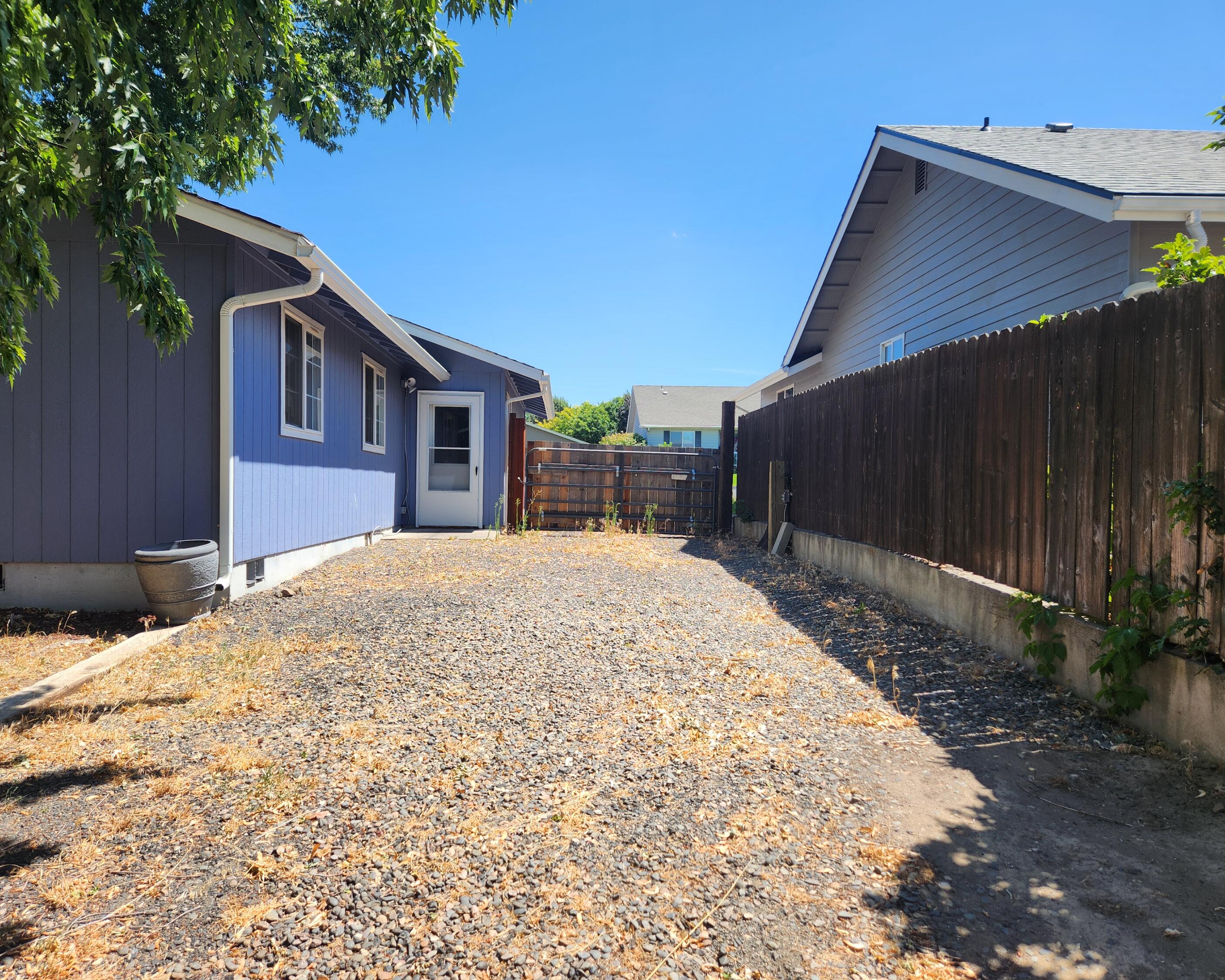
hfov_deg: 70.3
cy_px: 490
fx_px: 870
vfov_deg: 58.8
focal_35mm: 24
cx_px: 592
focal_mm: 5.4
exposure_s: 1/832
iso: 20
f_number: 1.8
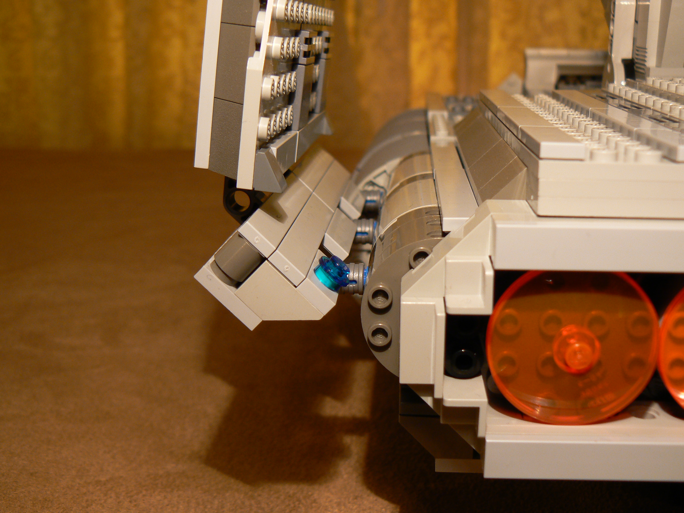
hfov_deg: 41.2
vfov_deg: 31.5
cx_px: 342
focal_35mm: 46
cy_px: 256
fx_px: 909
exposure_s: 1/15
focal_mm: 7.6
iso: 100
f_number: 2.8
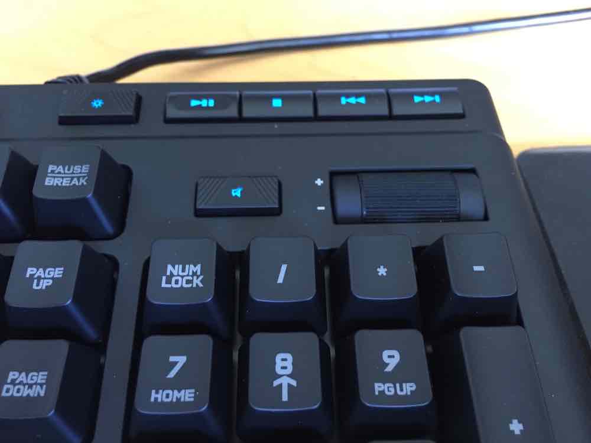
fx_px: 495
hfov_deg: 61.7
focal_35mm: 29
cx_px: 296
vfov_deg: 48.2
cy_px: 222
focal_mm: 4.15
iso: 250
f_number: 2.2
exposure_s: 1/20
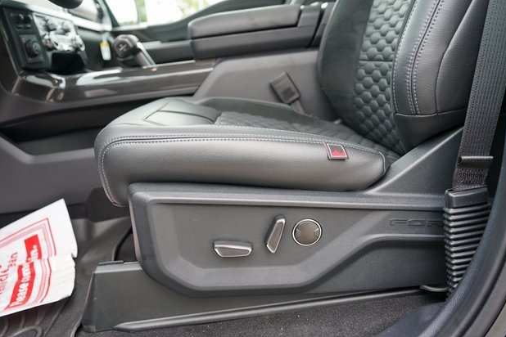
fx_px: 408
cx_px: 248
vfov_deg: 45.0
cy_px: 173
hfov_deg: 63.7
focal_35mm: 29
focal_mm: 28
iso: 800
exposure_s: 1/160
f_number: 4
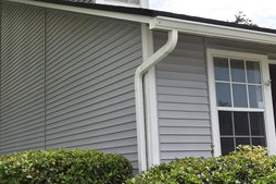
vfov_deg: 26.4
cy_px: 84
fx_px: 391
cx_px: 98
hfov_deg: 38.6
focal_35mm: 51
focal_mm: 18
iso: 100
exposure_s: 1/200
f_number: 8
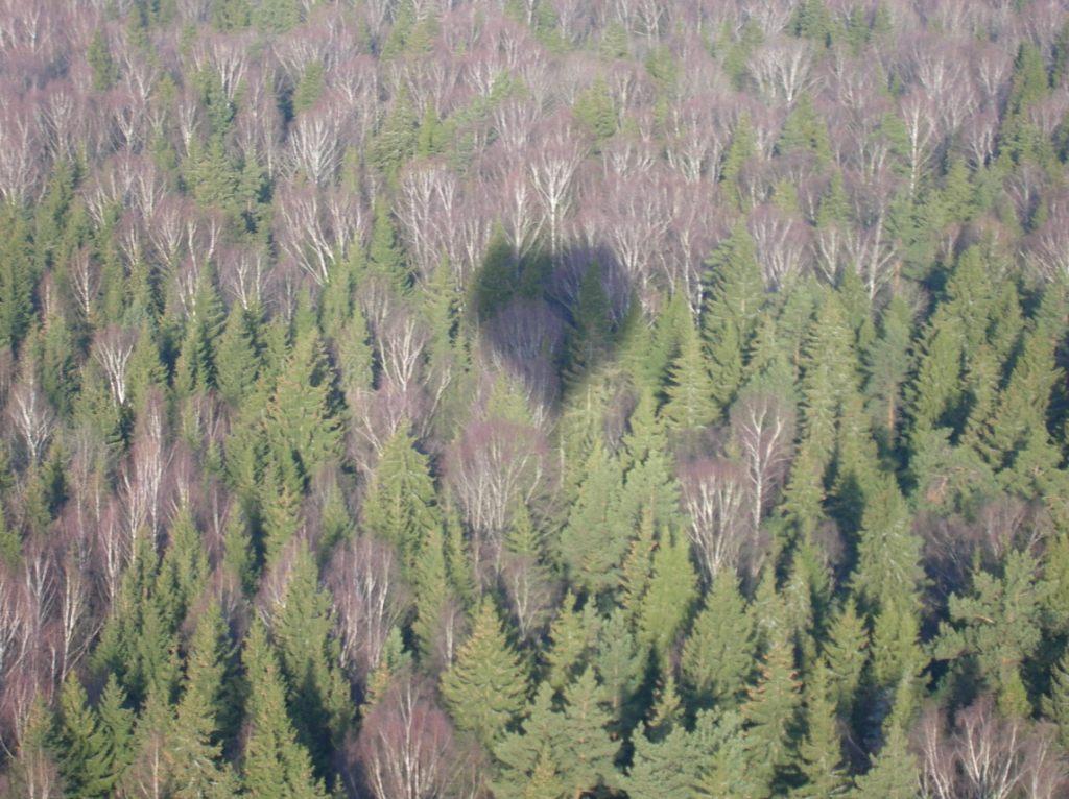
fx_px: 2962
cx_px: 534
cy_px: 400
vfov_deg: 15.4
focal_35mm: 96
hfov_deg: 20.5
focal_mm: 15.9
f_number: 4.6
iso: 50
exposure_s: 1/90
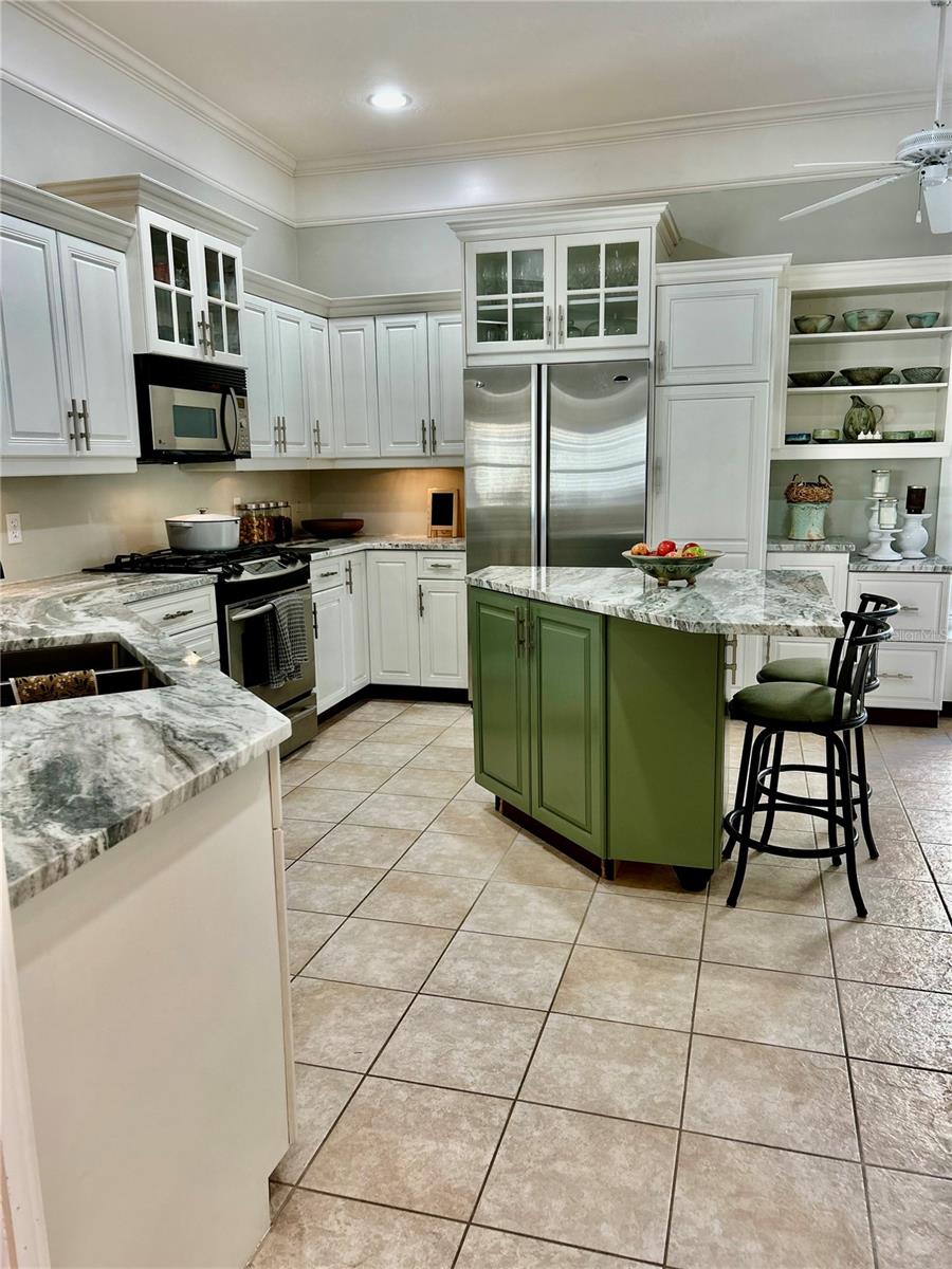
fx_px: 953
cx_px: 476
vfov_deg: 67.3
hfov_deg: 53.1
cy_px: 634
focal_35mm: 26
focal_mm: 5.7
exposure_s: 1/120
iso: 80
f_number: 1.5
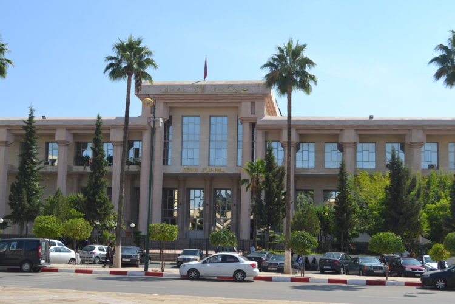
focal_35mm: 54
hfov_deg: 36.9
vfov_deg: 25.1
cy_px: 152
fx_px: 682
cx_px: 228
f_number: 8
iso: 100
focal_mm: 36
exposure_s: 1/250
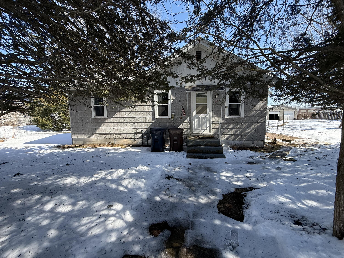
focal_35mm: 14
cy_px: 129
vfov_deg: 85.7
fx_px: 139
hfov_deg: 102.1
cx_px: 172
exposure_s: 1/482
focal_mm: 2.22
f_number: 2.2
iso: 50
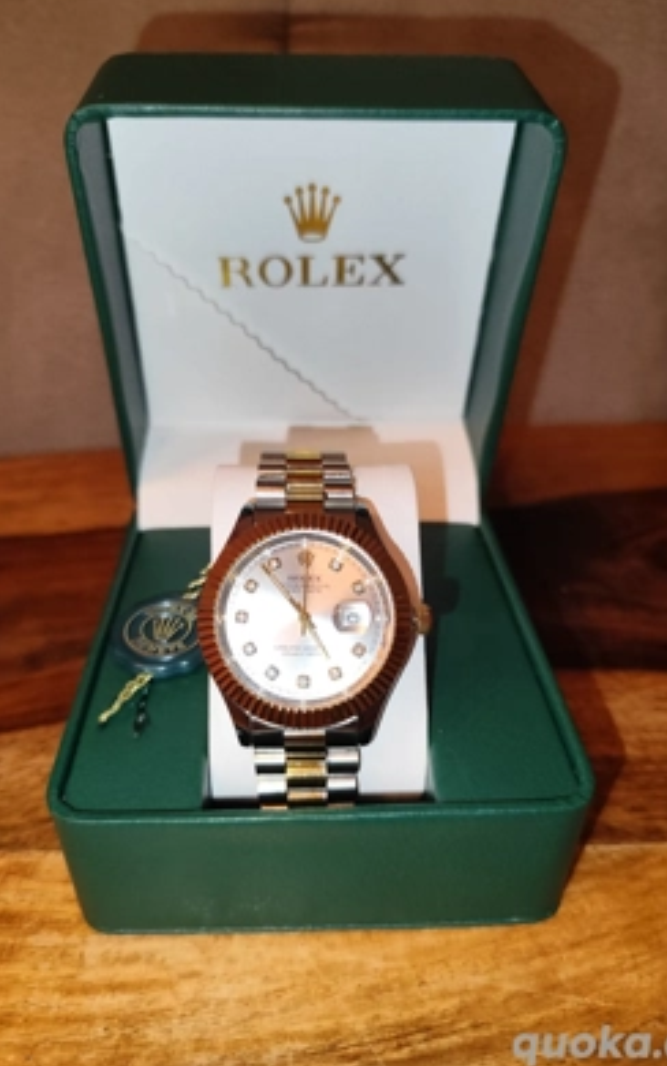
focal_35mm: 25
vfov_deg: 72.5
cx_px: 312
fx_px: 727
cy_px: 525
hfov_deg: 49.3
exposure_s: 1/100
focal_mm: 6.19
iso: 400
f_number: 1.65
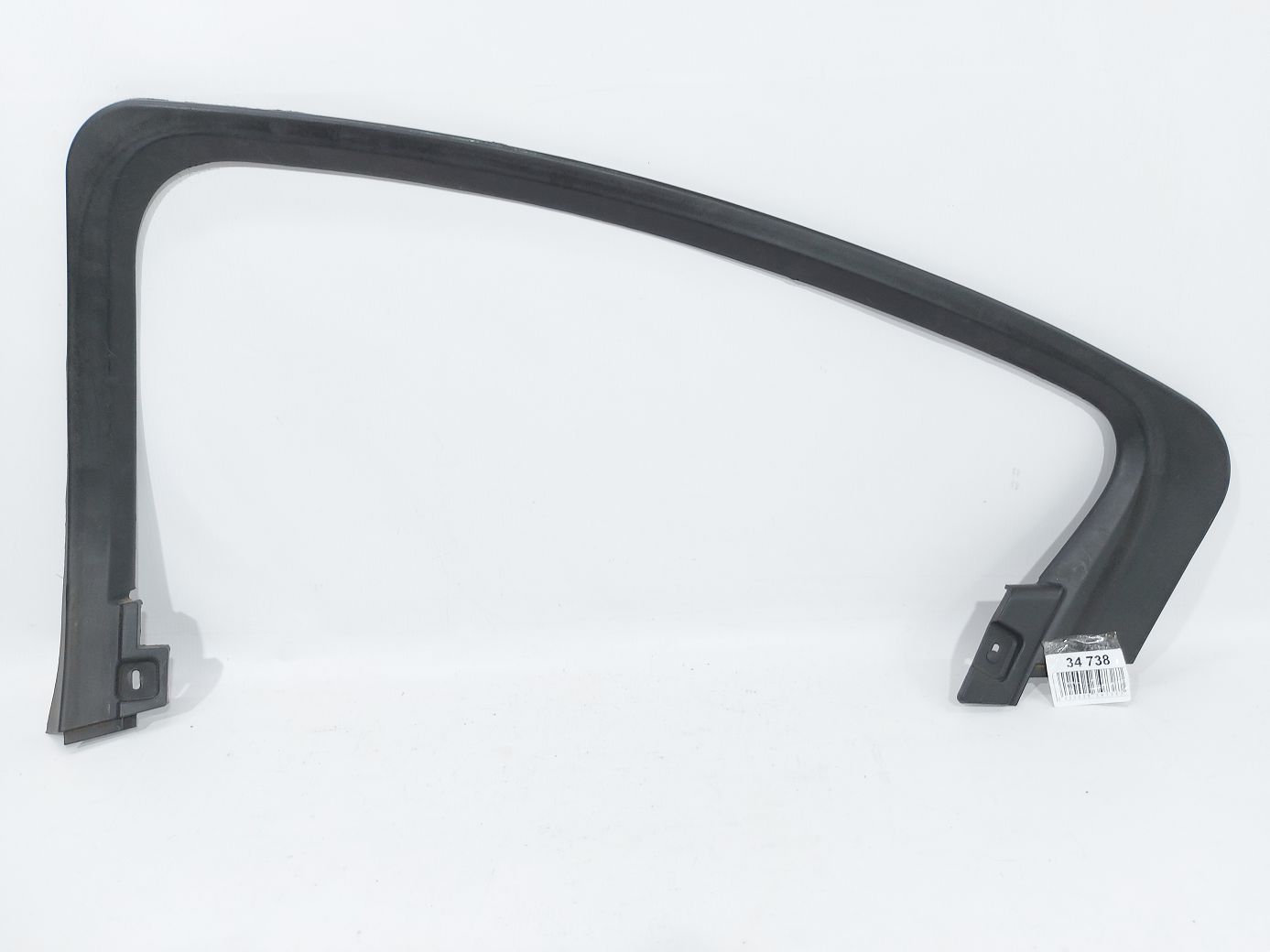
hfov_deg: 71.6
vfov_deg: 56.8
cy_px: 476
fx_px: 880
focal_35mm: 24
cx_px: 635
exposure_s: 1/50
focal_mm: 5.23
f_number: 1.8
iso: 64
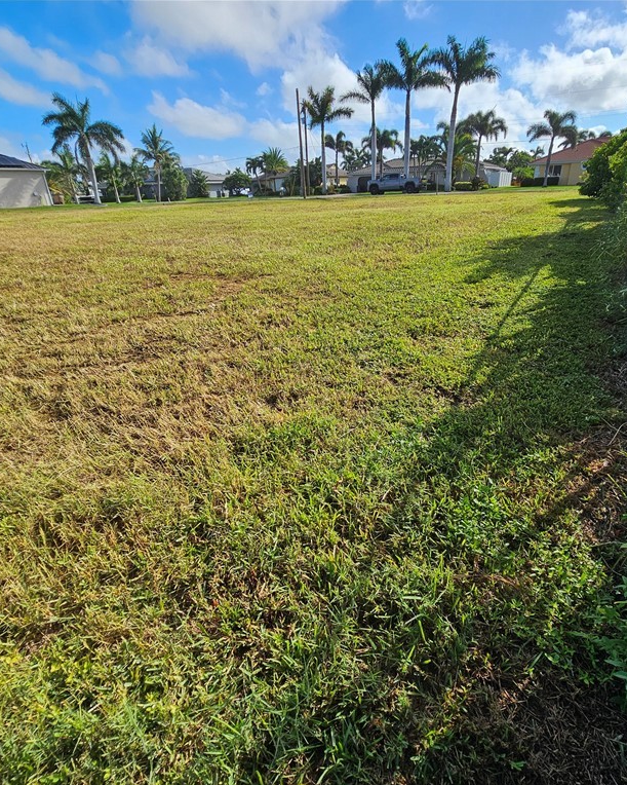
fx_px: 394
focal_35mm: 17
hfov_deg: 76.8
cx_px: 337
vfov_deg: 89.6
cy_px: 394
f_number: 2.2
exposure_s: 1/2180
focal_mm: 2.2
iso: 50
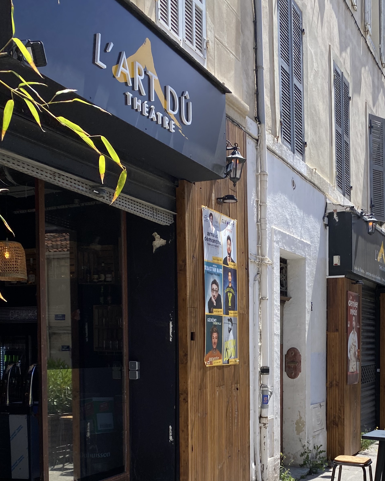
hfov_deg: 34.2
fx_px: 612
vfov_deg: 41.3
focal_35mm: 43
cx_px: 285
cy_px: 374
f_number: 1.8
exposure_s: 1/1779
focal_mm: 4.25
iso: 32
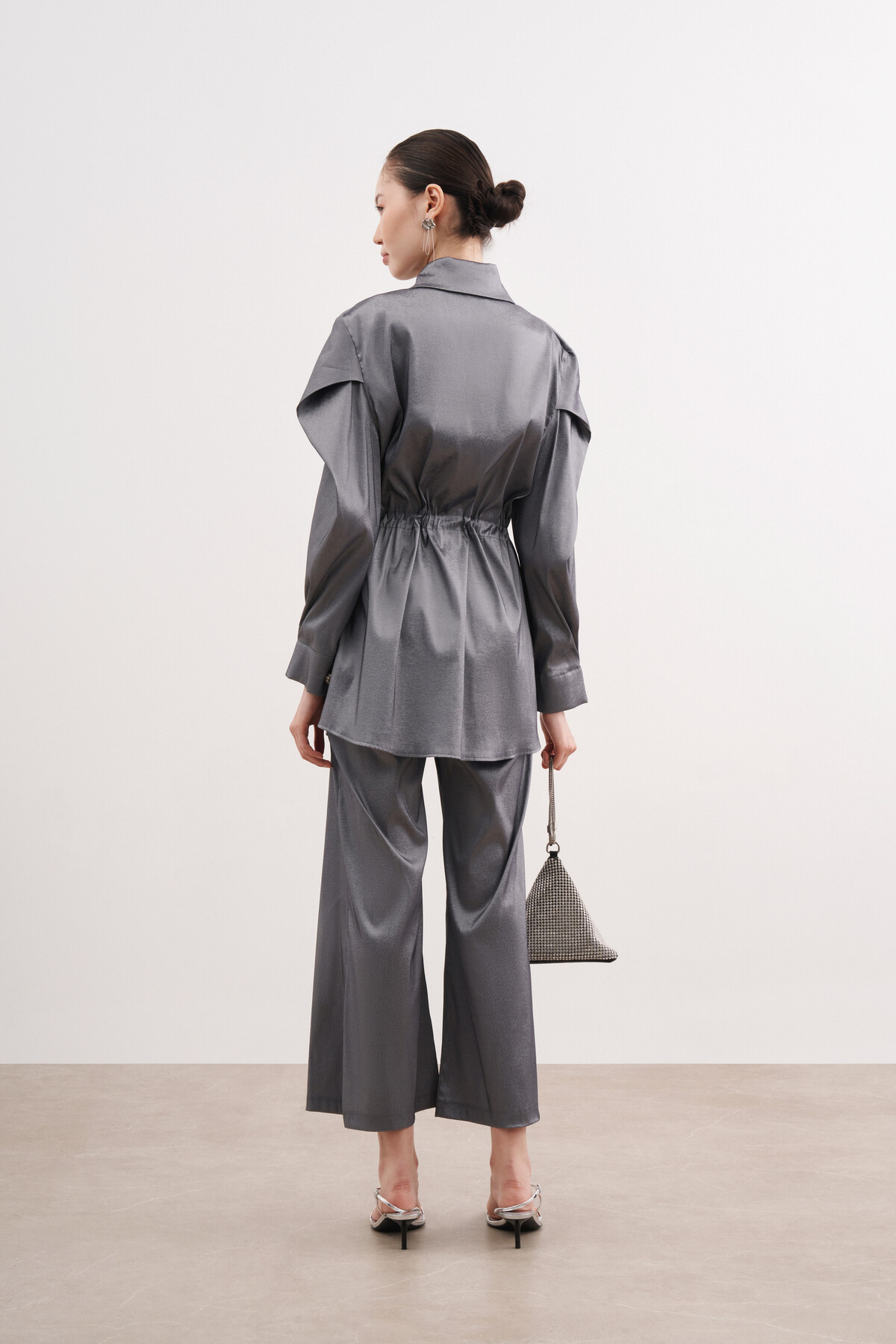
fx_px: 2128
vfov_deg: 35.1
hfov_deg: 23.8
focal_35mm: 57
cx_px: 448
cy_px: 672
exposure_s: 1/160
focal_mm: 57
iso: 400
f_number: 11
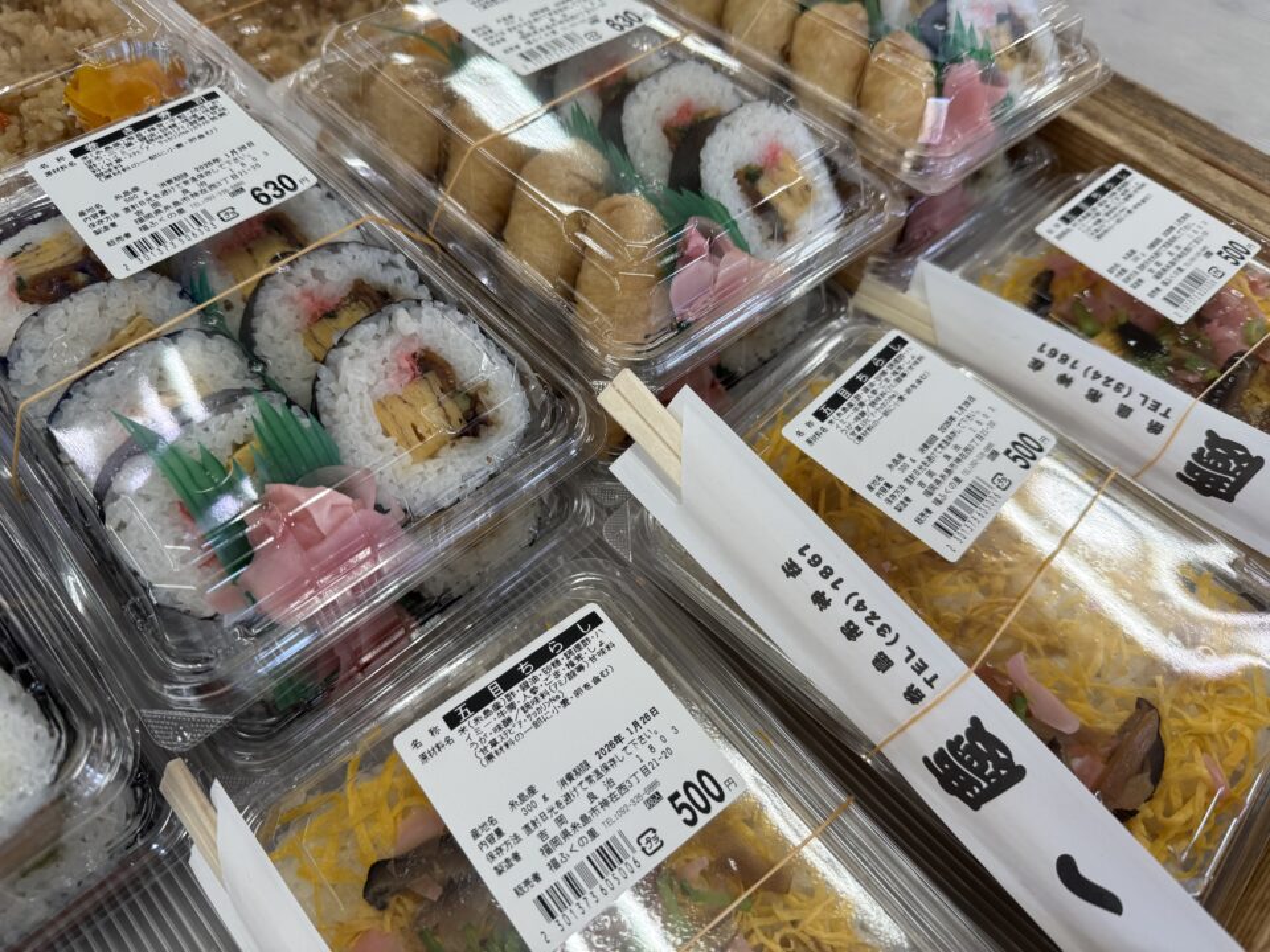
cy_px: 476
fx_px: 881
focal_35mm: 24
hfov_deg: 71.6
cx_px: 635
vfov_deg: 56.8
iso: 80
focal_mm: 6.76
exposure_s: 1/120
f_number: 1.78
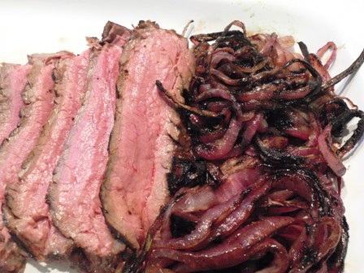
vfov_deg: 36.0
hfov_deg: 46.8
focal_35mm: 40
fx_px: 421
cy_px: 136
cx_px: 182
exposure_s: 1/25
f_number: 3.9
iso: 800
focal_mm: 7.25
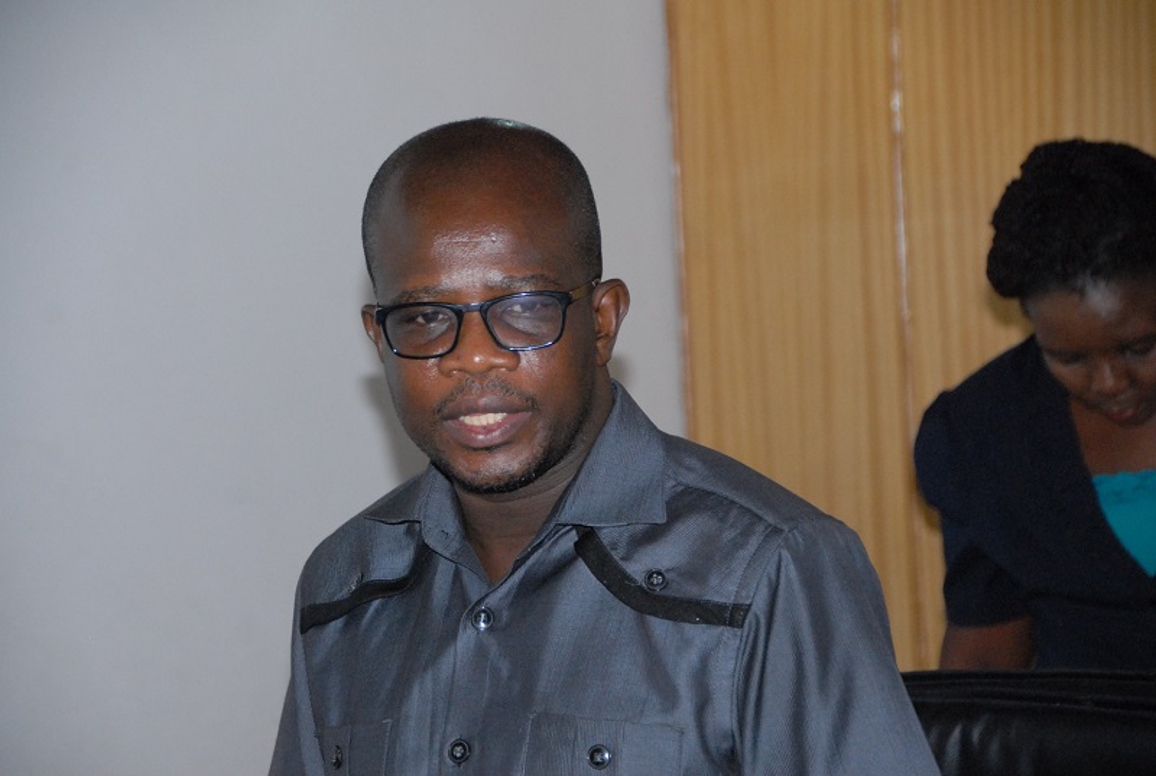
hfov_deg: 15.9
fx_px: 4151
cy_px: 388
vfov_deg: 10.7
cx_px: 578
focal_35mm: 129
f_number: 5.3
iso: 1250
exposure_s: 1/100
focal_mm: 86
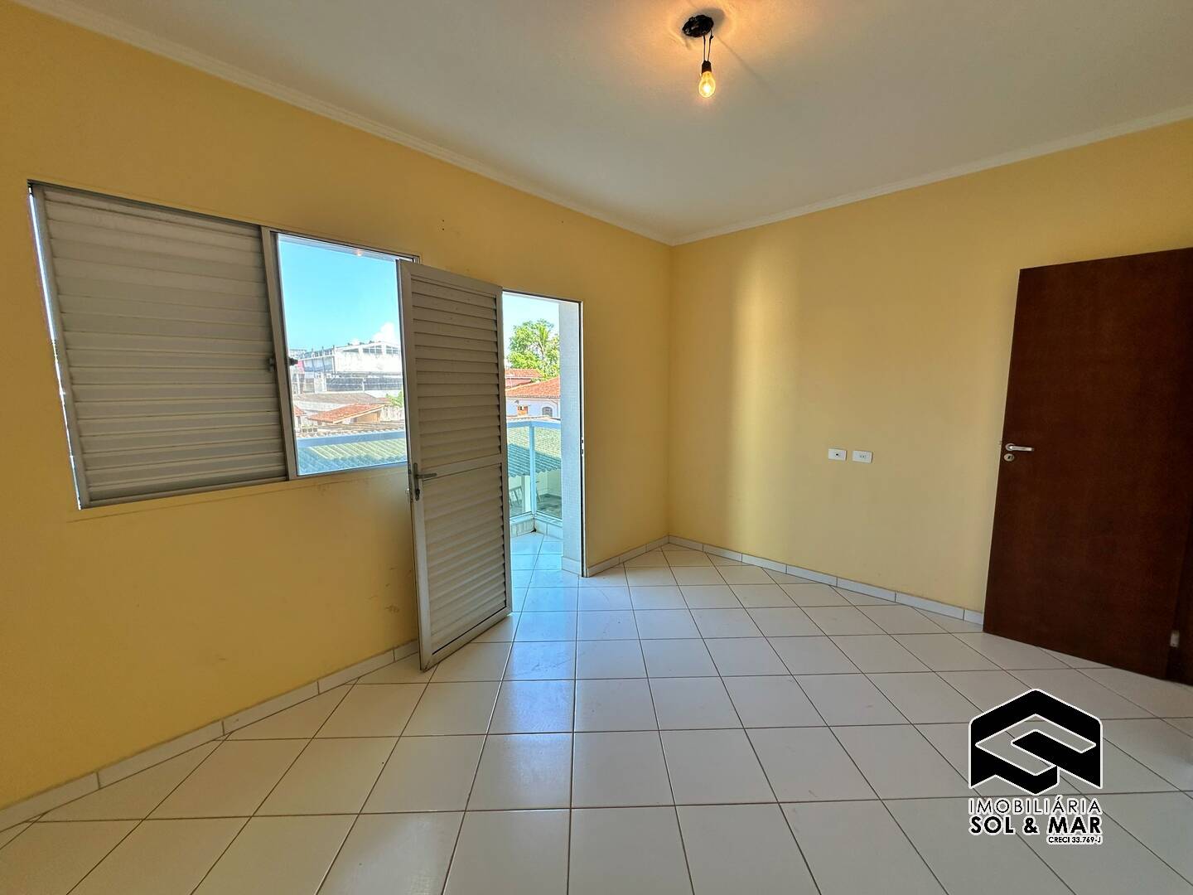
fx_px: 482
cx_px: 596
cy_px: 448
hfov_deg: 102.1
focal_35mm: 14
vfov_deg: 85.7
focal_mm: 2.22
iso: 40
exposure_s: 1/166
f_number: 2.2
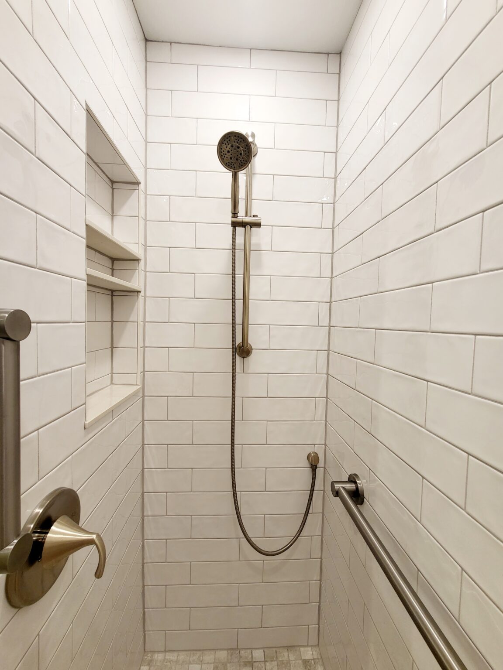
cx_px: 252
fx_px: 252
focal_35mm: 13
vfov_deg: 106.2
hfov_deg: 89.9
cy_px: 335
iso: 64
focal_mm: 1.74
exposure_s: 1/60.2
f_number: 2.2
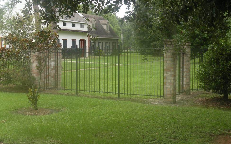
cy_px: 56
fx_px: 296
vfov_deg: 27.3
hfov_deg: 42.6
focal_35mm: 47
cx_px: 110
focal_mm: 7.4
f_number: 4.5
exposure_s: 1/111
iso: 64
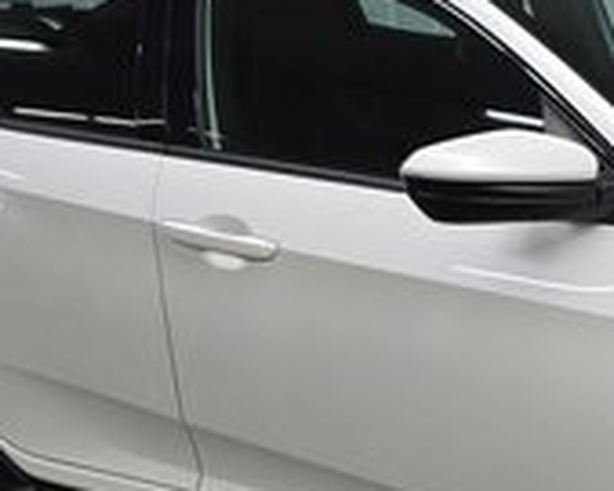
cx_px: 665
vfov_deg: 18.0
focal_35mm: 85
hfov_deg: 21.4
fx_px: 1544
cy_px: 360
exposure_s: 1/120
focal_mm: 6.3
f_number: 1.7
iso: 160
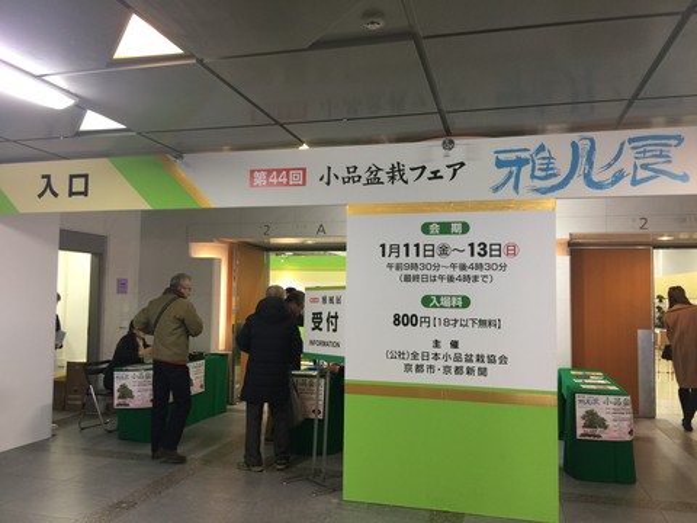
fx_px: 584
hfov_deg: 61.7
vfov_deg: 48.2
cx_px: 348
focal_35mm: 29
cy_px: 262
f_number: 2.2
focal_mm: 4.15
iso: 50
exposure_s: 1/15
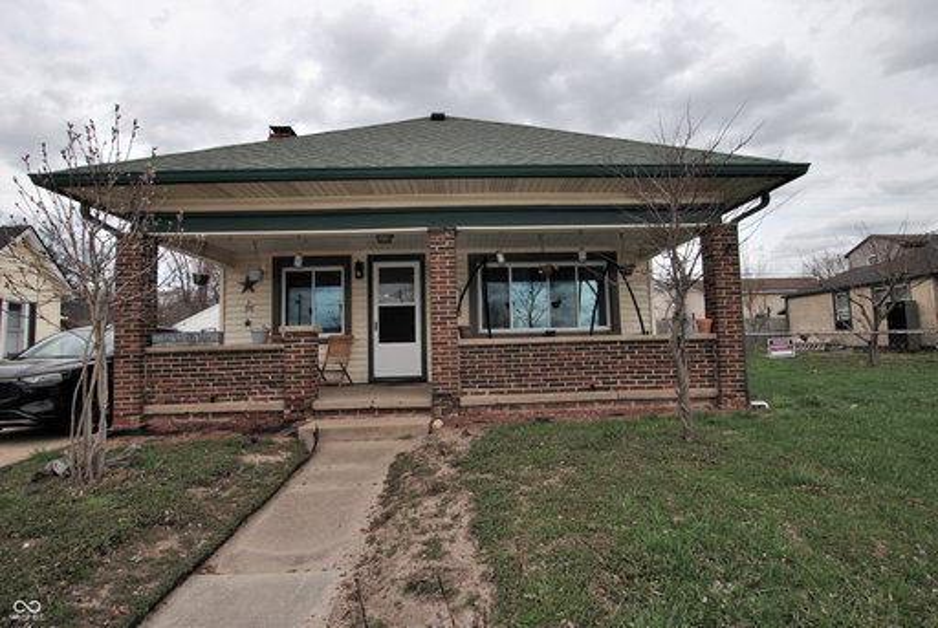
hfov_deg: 89.9
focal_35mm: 18
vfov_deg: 67.6
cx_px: 469
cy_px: 314
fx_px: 470
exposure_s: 1/200
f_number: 8
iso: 100
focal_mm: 12
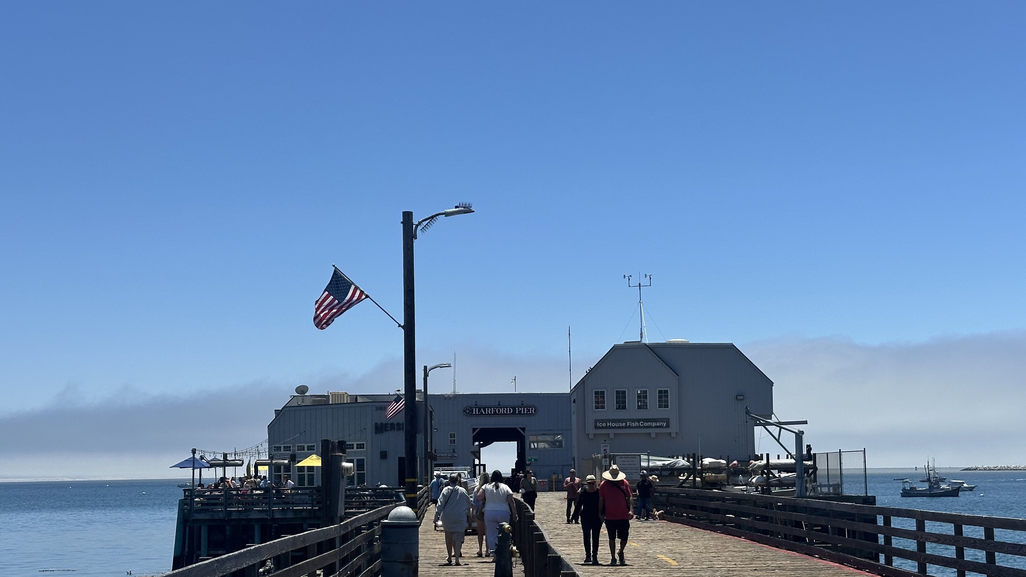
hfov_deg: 39.2
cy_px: 381
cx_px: 514
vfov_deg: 22.6
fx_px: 1442
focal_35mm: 53
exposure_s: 1/6623
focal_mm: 6.86
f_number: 1.78
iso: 64
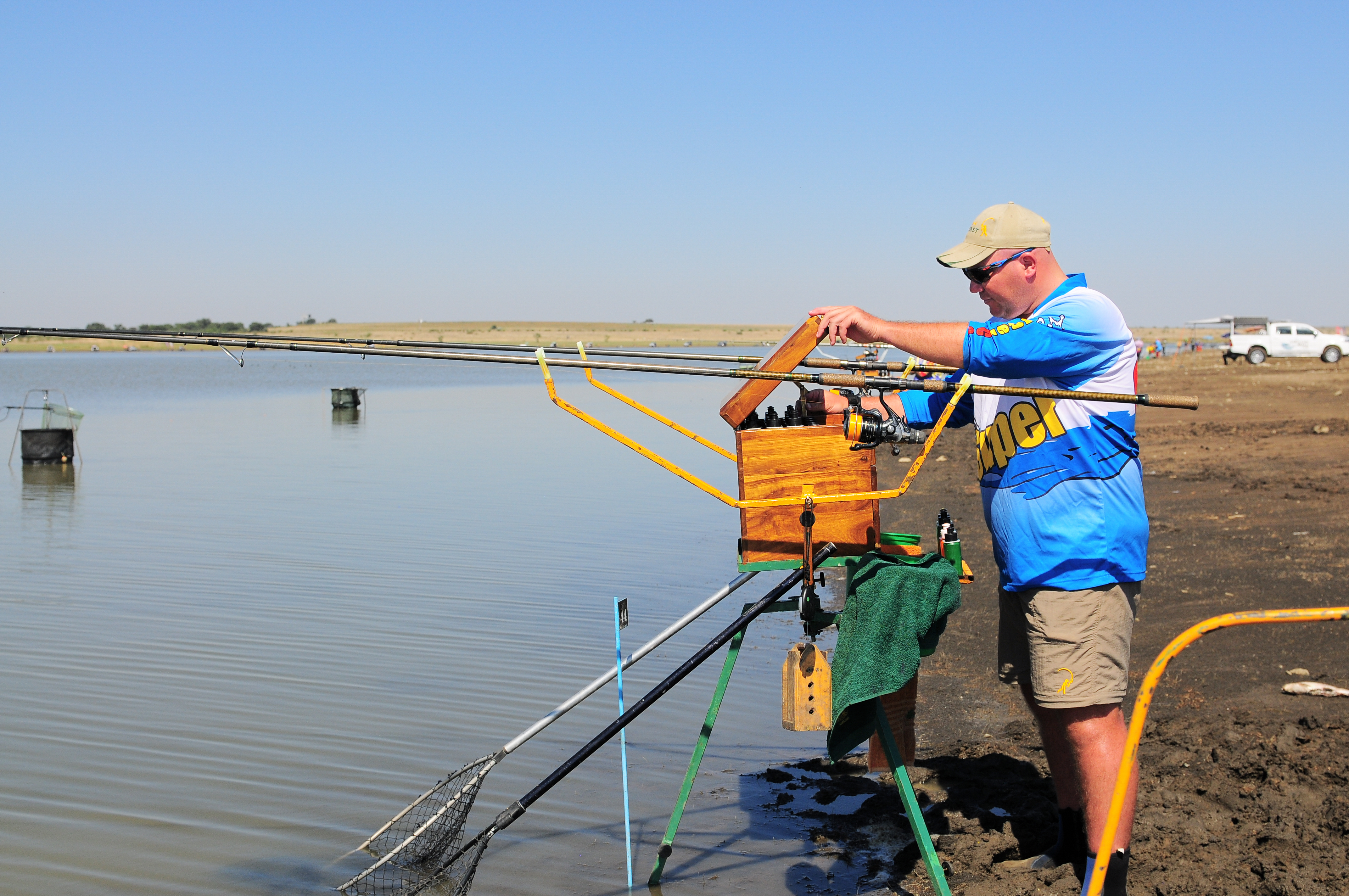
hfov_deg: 42.4
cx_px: 674
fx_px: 1740
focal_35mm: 46
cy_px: 448
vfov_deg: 28.9
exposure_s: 1/1600
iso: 200
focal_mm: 31
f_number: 5.6
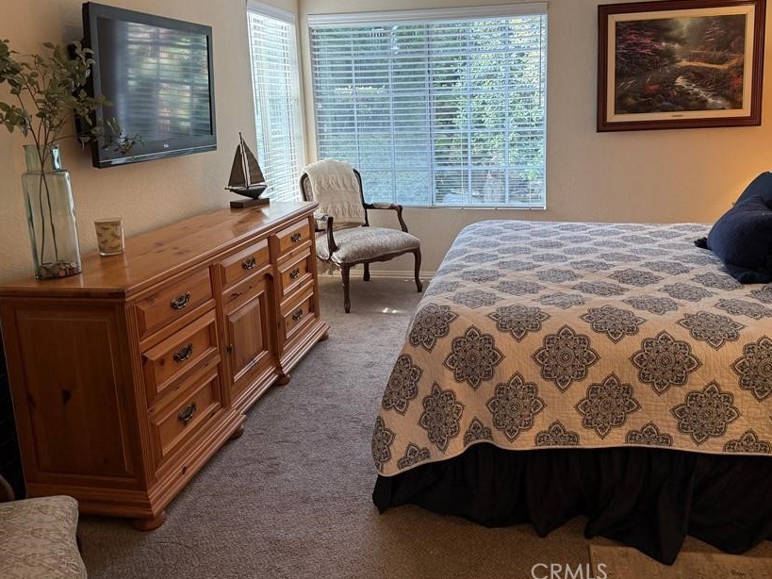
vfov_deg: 46.4
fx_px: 669
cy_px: 223
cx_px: 419
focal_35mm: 30
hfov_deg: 59.9
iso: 200
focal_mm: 6.76
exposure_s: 1/120
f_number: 1.78
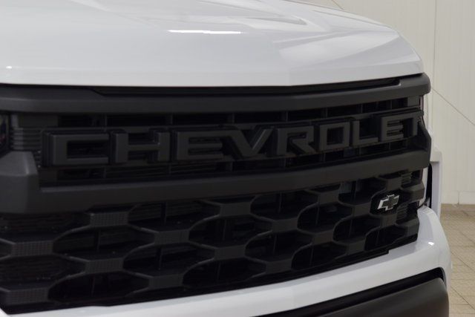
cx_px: 238
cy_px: 158
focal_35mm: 105
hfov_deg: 19.5
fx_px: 1386
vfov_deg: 13.0
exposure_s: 1/30
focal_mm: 70
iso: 500
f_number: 7.1
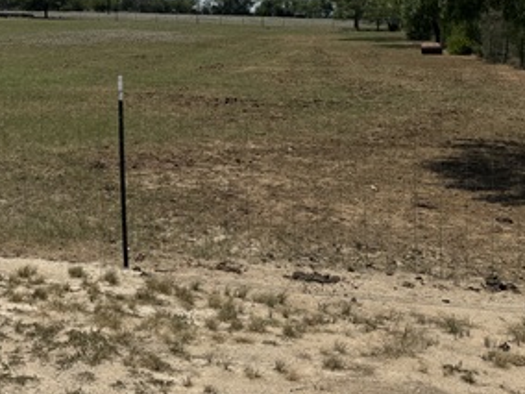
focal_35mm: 54
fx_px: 819
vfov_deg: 26.4
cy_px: 65
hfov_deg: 33.9
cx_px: 67
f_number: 1.78
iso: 80
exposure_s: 1/9009
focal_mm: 6.76
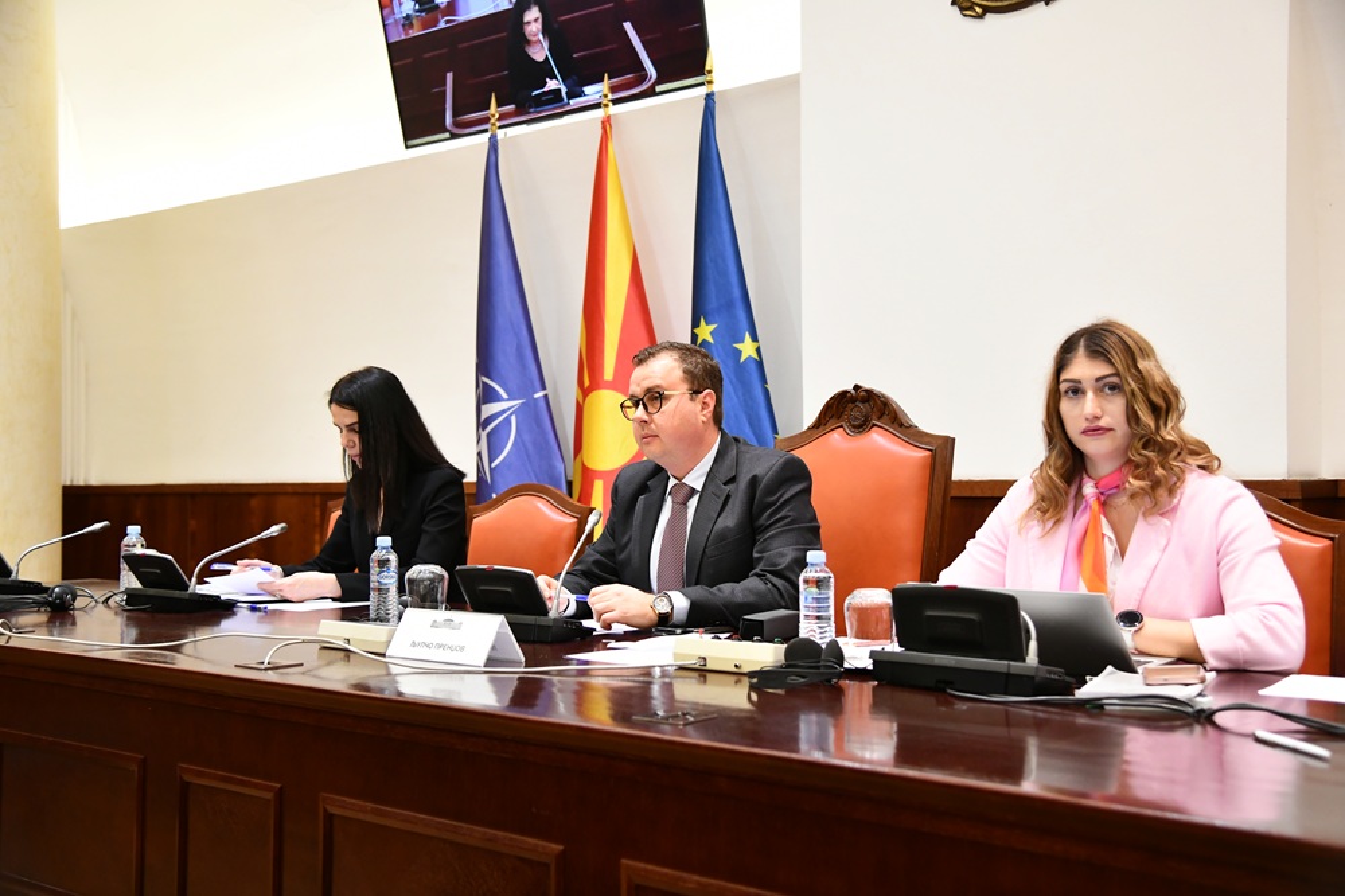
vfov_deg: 33.4
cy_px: 448
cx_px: 672
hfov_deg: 48.5
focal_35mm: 40
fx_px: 1494
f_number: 4
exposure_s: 1/250
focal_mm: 40
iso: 4000
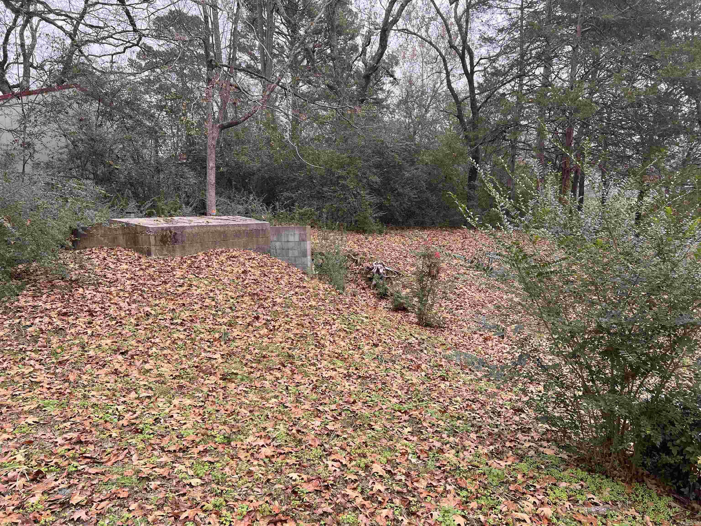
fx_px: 527
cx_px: 350
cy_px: 263
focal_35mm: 26
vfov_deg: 53.1
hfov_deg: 67.3
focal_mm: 5.7
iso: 50
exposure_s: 1/302
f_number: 1.5
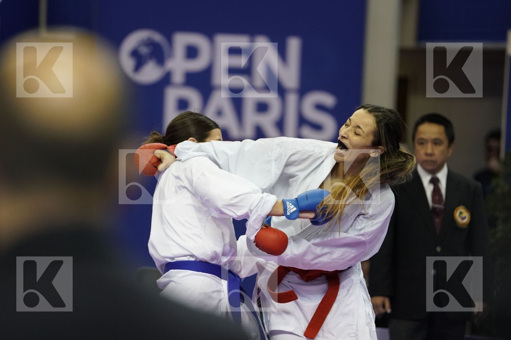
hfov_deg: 9.7
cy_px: 177
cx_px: 249
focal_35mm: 213
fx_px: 3023
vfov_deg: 6.5
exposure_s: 1/1000
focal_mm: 200
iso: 4000
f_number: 2.8
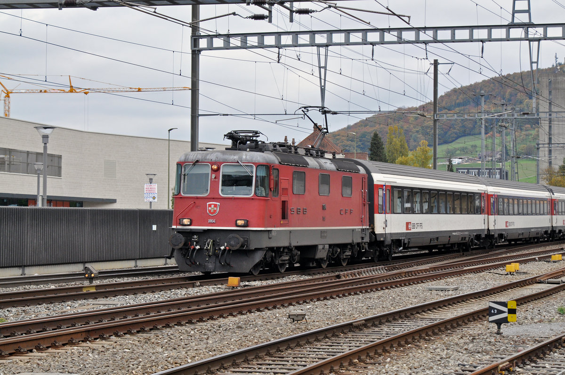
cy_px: 188
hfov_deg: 19.5
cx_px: 282
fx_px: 1646
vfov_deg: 13.0
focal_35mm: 105
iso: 640
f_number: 5
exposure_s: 1/1000
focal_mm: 70
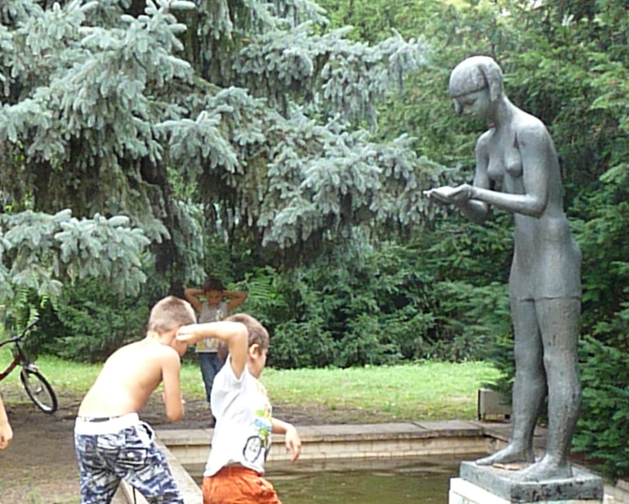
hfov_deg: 32.1
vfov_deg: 26.4
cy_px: 367
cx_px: 122
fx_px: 1061
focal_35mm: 57
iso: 800
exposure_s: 1/200
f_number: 4.5
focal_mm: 5.6
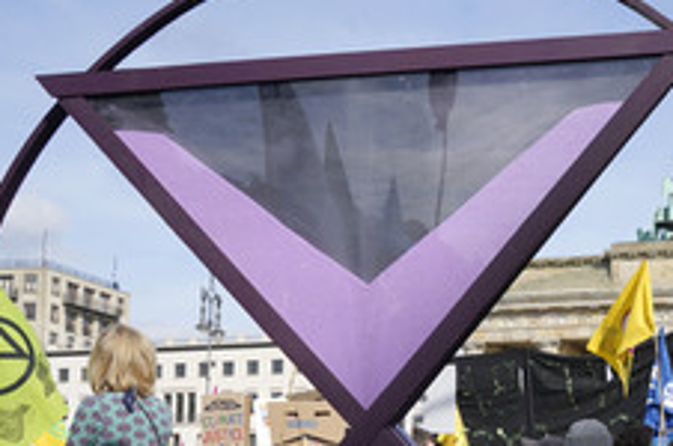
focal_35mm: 56
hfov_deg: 34.0
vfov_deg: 23.6
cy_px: 384
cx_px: 591
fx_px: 1045
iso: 160
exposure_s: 1/400
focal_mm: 28
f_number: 9
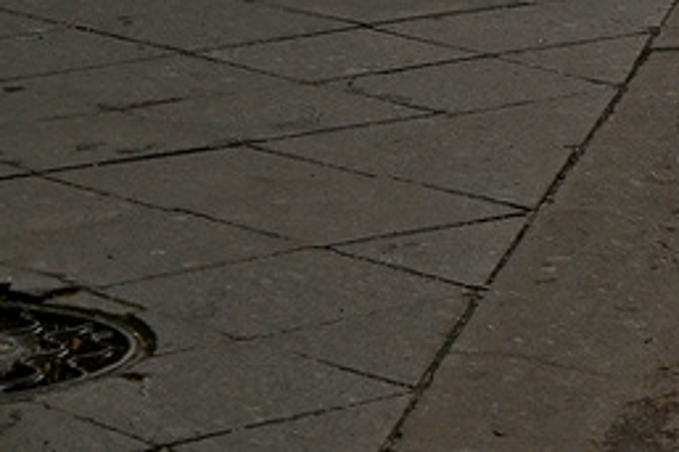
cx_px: 1760
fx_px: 4160
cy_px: -615
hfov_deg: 8.4
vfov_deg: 6.0
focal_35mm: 221
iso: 250
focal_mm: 27
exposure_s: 1/60
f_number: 8
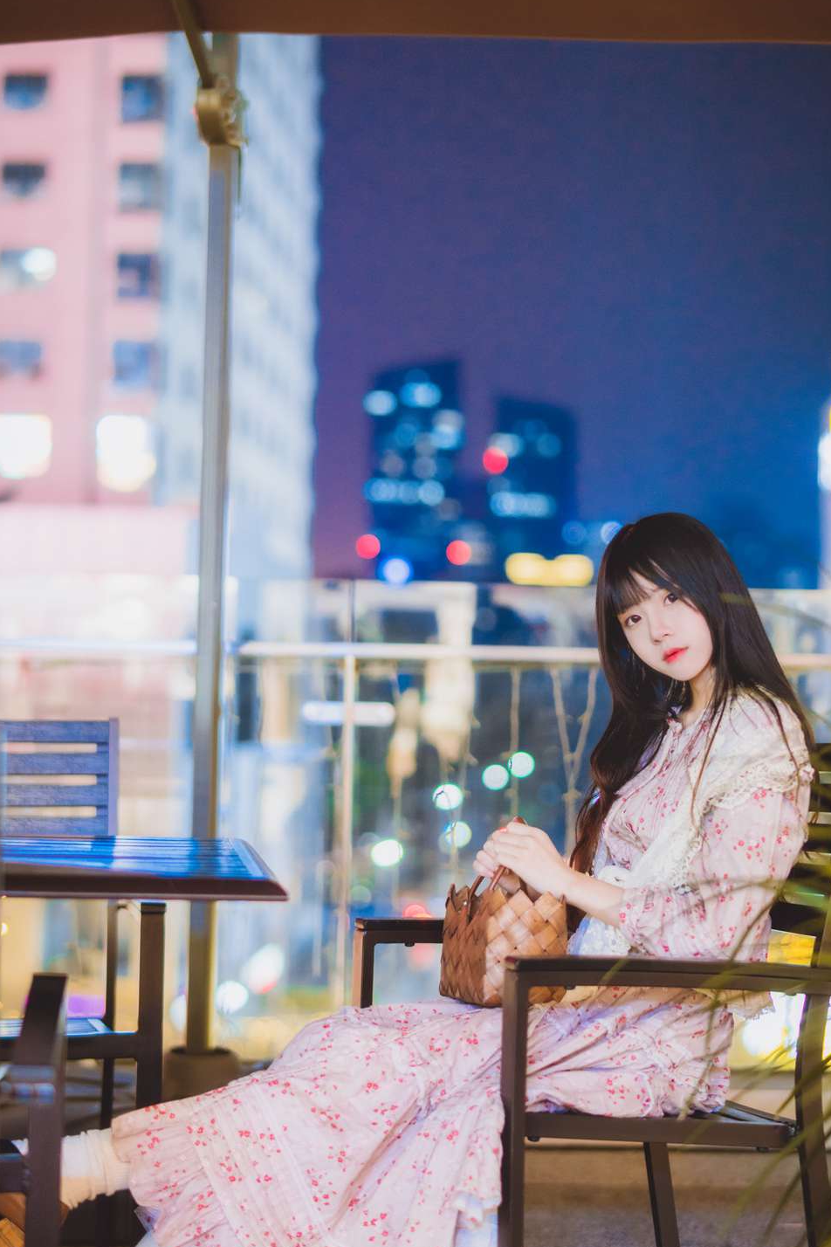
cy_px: 648
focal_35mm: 63
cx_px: 451
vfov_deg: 31.9
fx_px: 2181
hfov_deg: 21.6
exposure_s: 1/100
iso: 1600
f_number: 1.4
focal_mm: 50
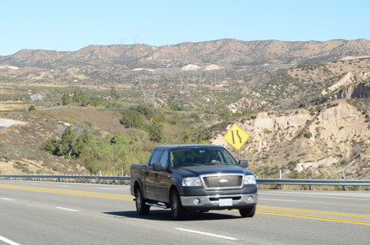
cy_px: 148
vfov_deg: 12.0
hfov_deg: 17.9
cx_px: 107
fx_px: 1170
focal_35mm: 114
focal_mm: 46
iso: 100
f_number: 8
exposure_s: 1/250
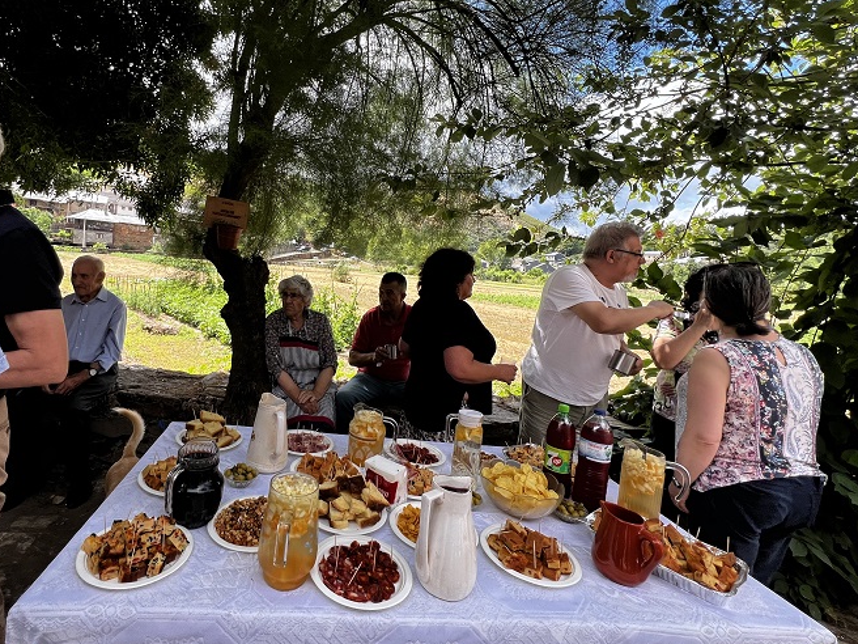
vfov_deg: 77.8
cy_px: 283
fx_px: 397
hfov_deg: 93.3
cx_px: 343
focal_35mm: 16
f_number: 1.8
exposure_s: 1/447
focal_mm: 1.57
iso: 32
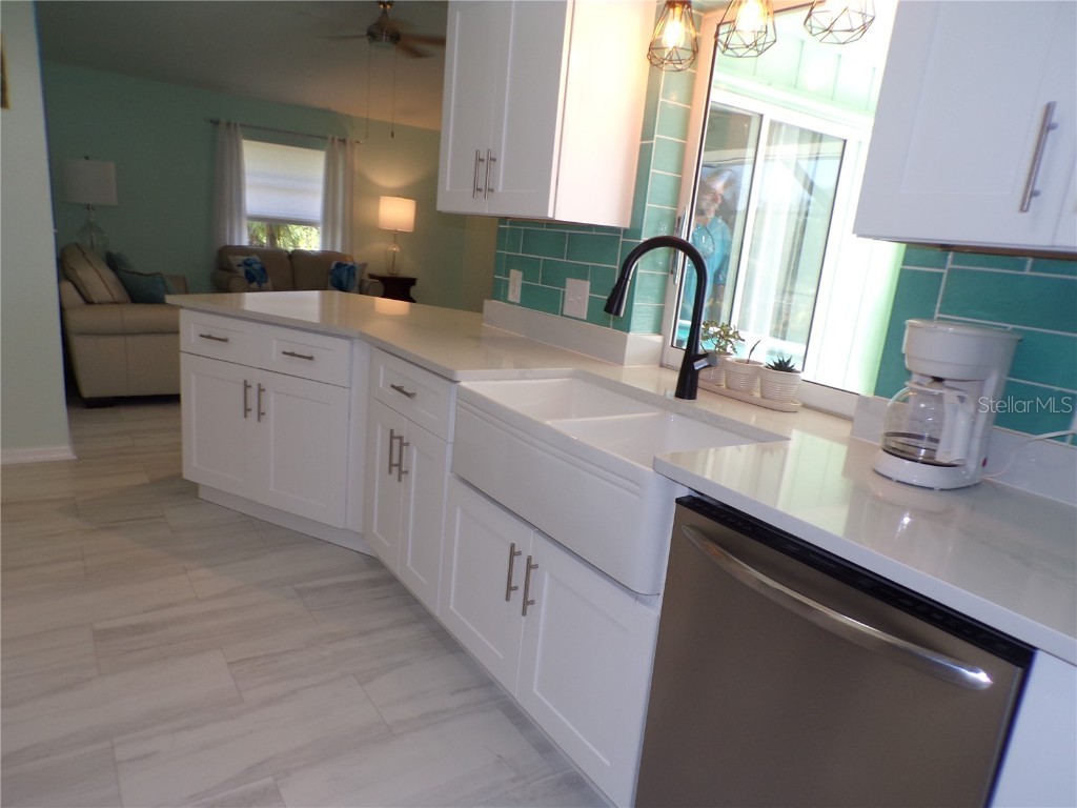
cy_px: 404
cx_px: 538
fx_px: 747
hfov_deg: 71.6
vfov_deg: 56.8
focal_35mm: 24
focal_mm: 4.3
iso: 100
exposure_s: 1/70
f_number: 3
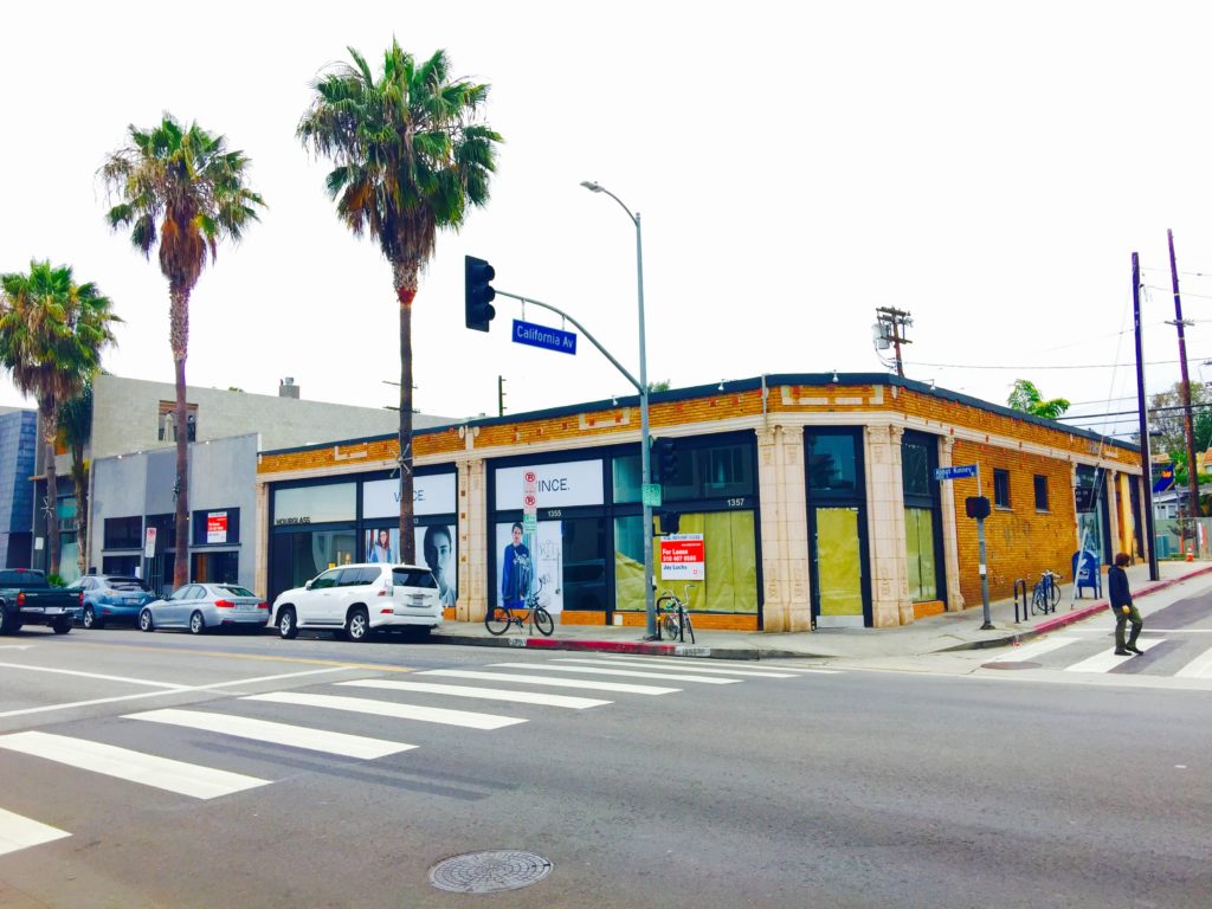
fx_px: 1015
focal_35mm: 29
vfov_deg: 48.2
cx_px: 606
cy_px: 454
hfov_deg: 61.7
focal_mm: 4.15
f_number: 2.2
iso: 32
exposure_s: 1/444
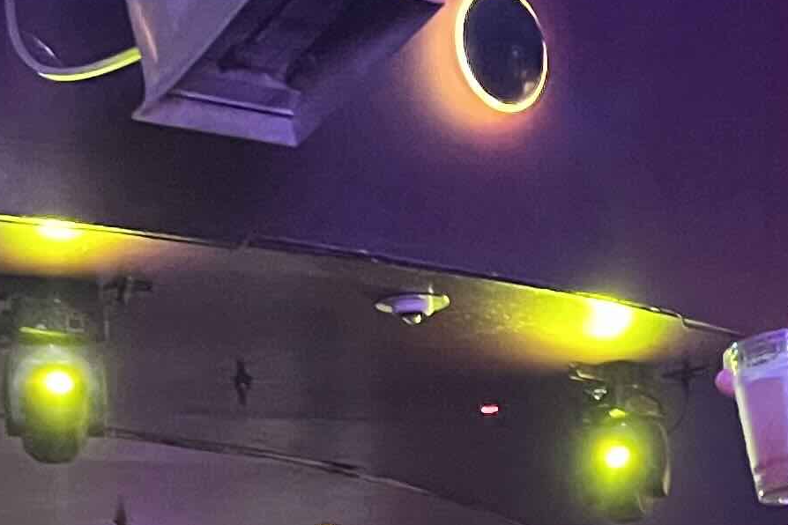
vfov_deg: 9.9
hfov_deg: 16.8
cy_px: 1236
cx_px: 286
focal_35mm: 122
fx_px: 2670
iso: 640
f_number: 1.6
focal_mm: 5.1
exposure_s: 1/30
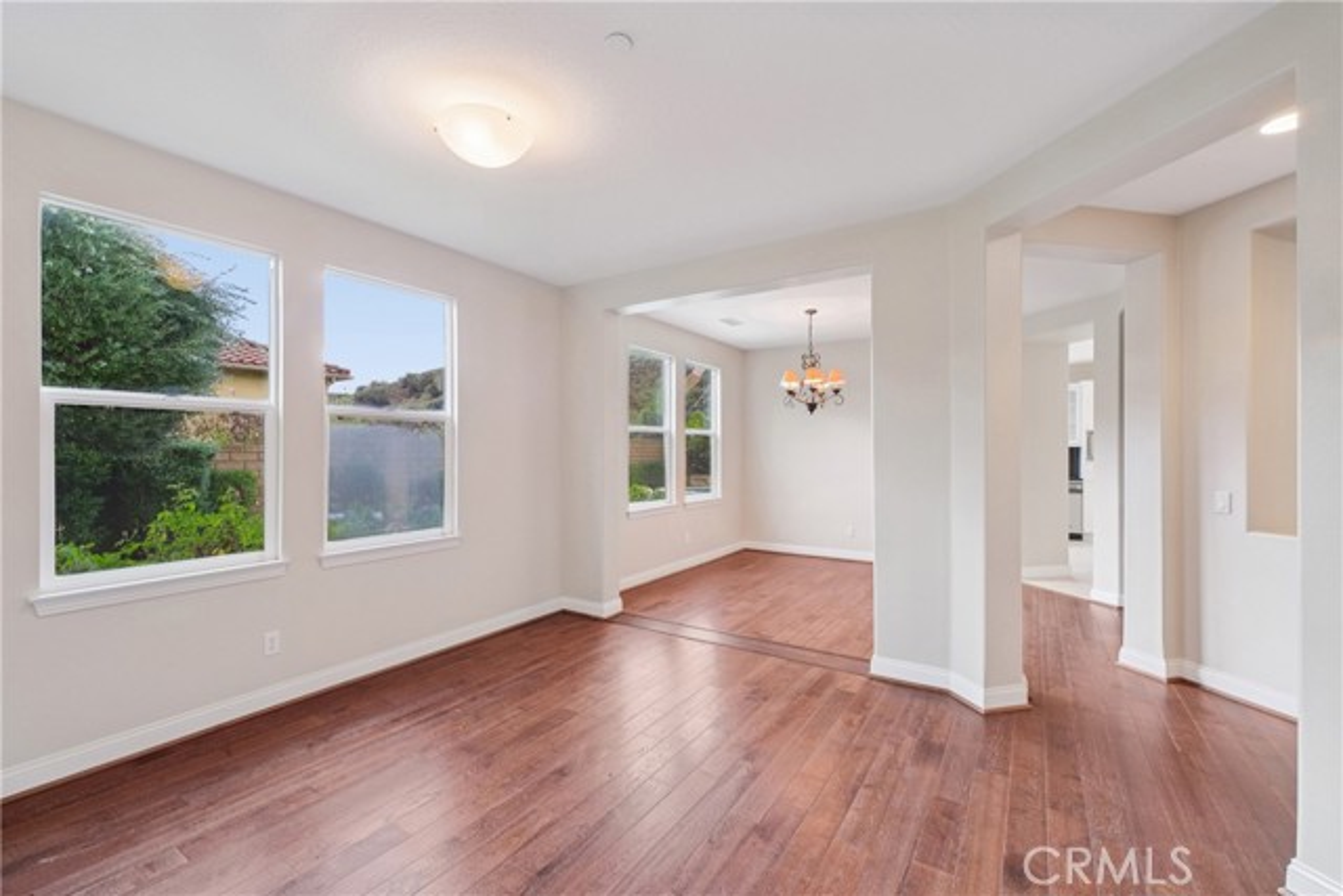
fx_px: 560
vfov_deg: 77.4
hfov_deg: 100.4
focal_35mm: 15
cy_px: 448
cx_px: 672
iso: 500
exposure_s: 1/6
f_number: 8
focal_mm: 10
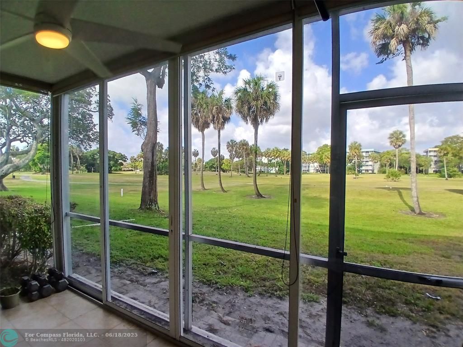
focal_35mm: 17
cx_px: 232
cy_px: 174
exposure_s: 1/219
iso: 50
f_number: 2.2
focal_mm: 1.4
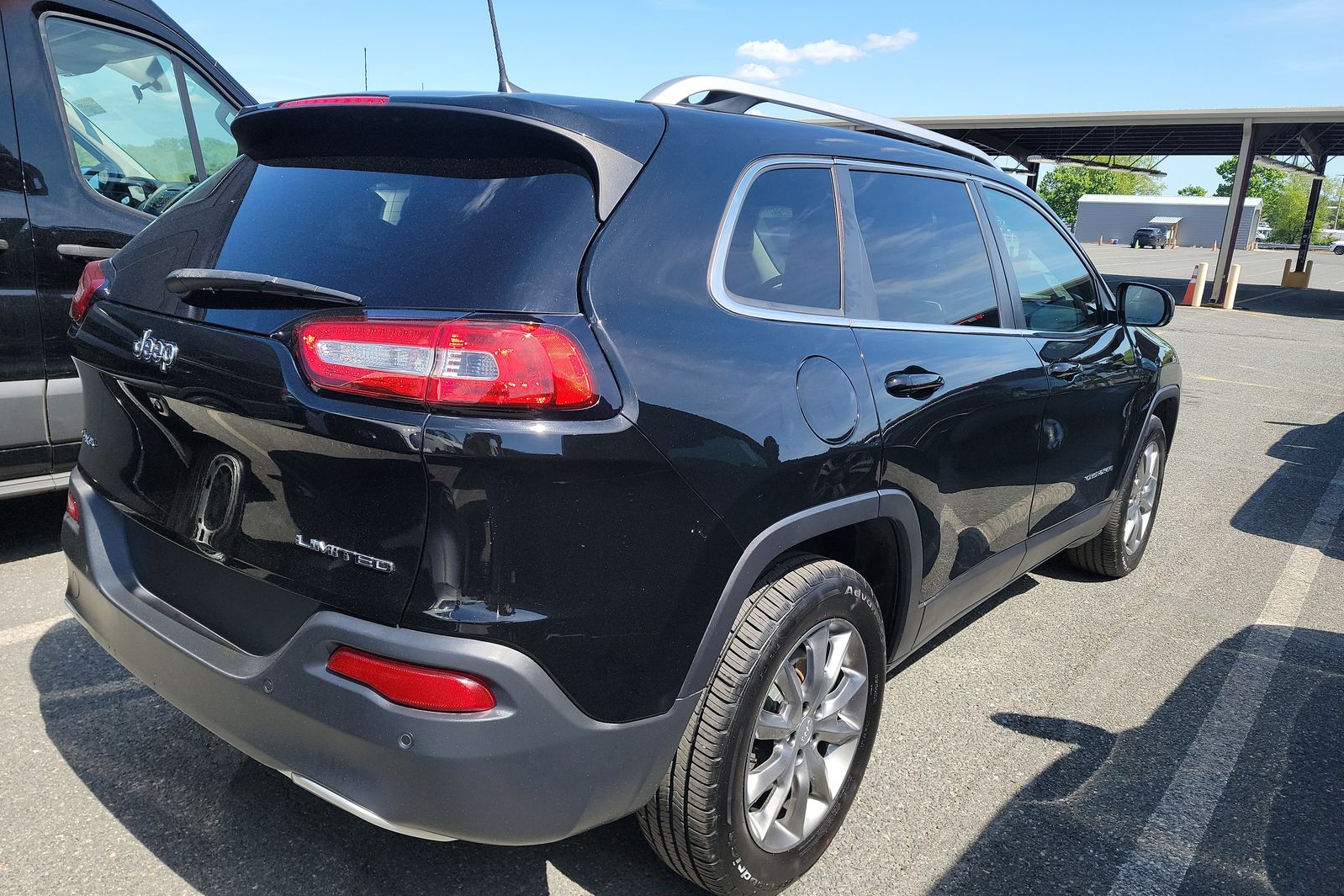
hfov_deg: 71.5
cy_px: 453
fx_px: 933
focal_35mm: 25
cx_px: 672
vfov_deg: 51.3
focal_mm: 6.7
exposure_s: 1/411
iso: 50
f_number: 1.8
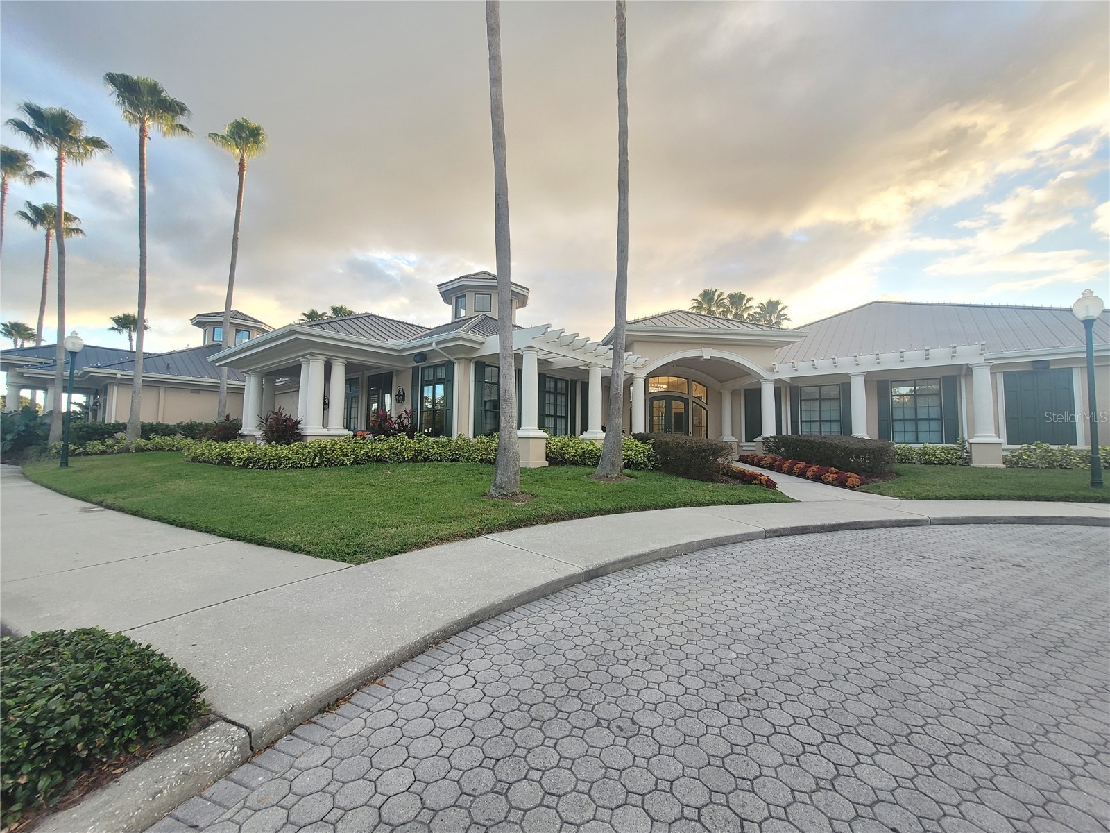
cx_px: 555
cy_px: 416
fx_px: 417
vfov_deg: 89.9
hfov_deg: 106.2
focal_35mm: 13
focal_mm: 1.74
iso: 64
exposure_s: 1/120
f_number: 2.2
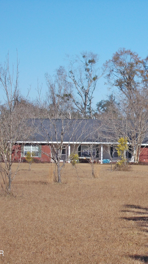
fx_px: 879
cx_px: 136
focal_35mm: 126
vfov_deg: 17.0
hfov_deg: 9.6
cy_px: 132
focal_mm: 15.4
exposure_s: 1/400
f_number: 6.3
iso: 80
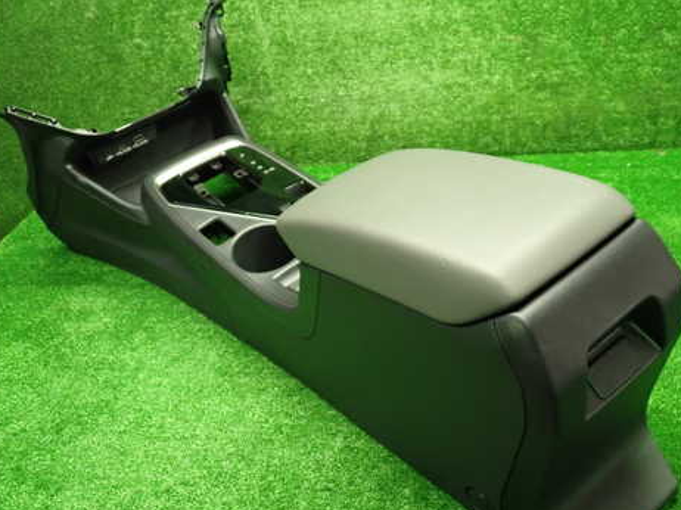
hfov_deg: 47.8
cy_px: 283
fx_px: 767
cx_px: 374
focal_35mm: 39
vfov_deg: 36.7
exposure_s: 1/30
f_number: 2.3
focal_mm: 5.4
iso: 500
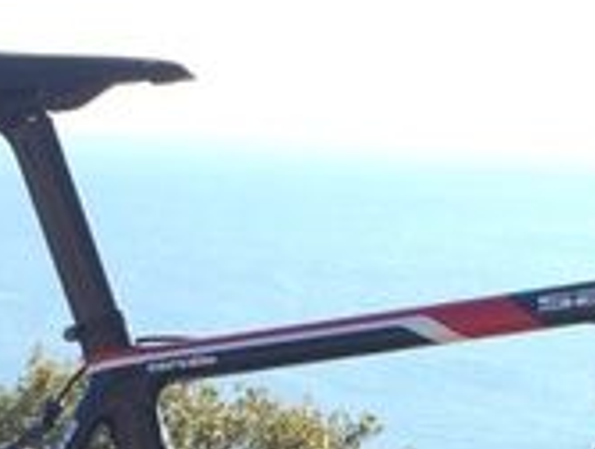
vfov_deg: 10.9
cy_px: 745
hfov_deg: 15.1
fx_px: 2239
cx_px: 454
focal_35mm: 130
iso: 32
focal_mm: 4.12
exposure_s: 1/760
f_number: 2.2
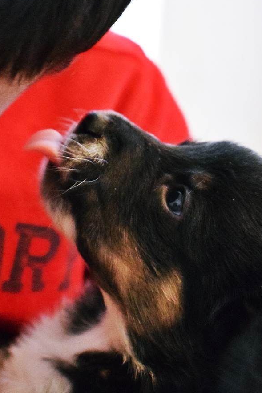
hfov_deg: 15.6
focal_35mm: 87
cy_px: 122
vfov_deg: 23.2
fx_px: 949
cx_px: 50
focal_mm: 32
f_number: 4.5
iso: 6400
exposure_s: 1/15
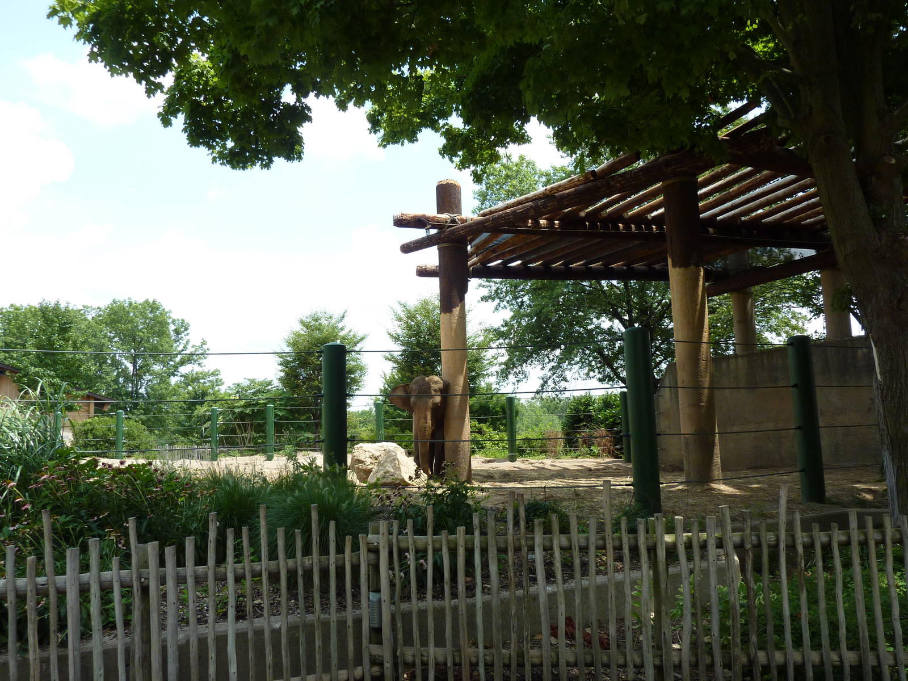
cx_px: 454
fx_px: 656
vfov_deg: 54.9
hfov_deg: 69.4
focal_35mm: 25
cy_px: 340
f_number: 3.3
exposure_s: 1/500
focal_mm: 4.1
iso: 100
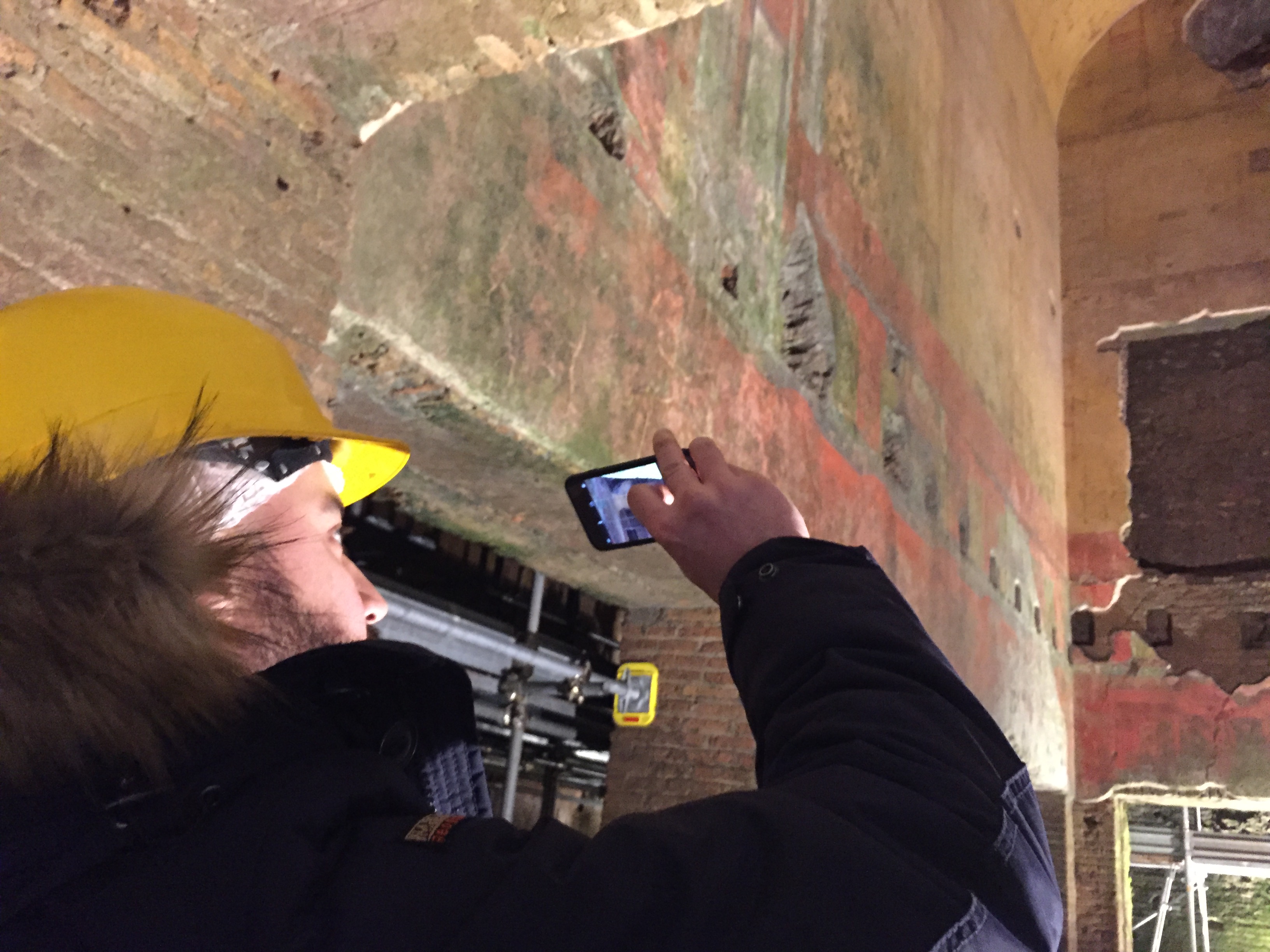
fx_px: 1064
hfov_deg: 61.7
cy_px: 476
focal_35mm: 29
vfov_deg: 48.2
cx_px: 635
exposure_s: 1/17
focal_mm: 4.15
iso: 640
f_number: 2.2
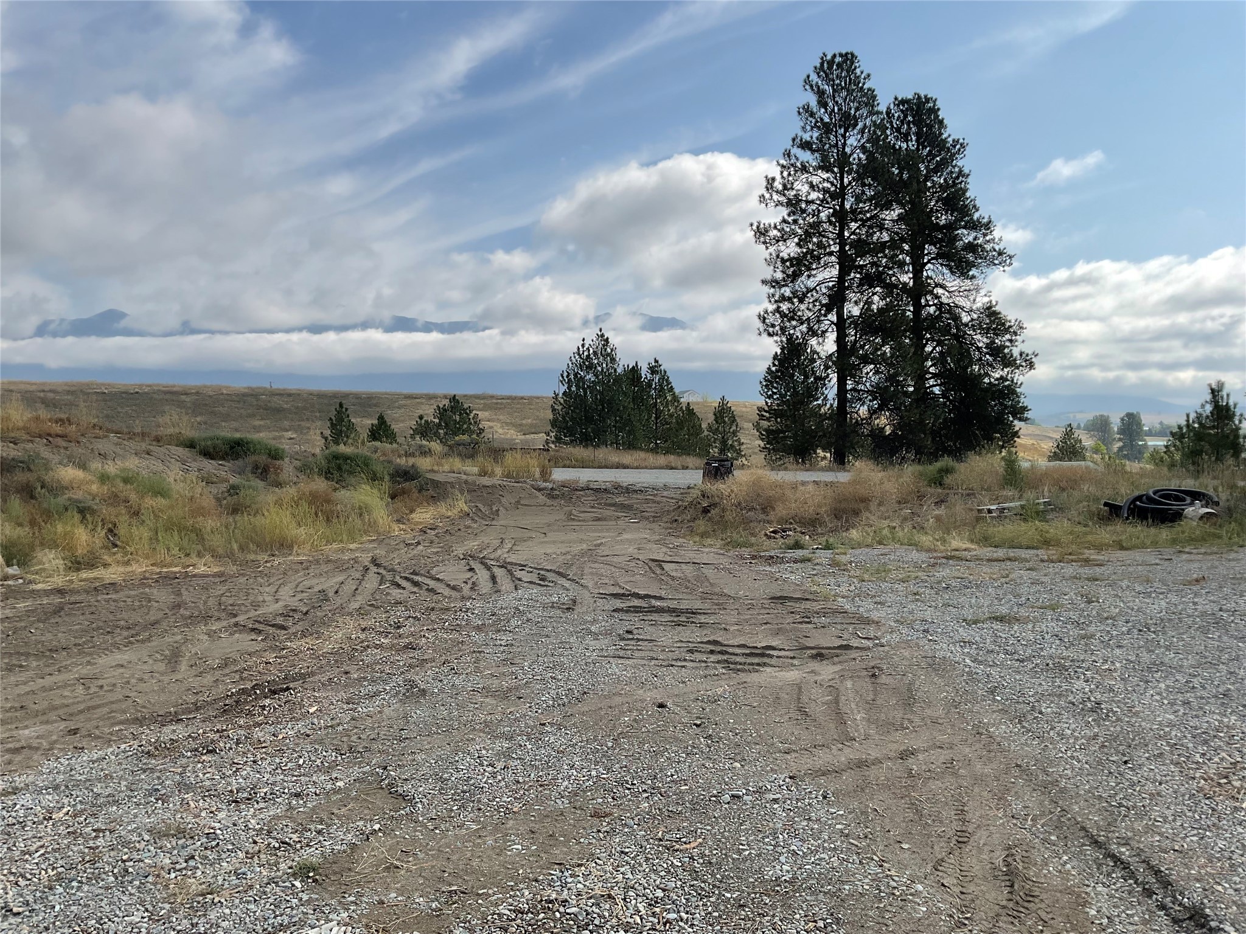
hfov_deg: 61.7
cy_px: 467
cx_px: 623
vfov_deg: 48.2
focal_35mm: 29
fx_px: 1044
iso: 20
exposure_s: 1/2959
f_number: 1.8
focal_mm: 3
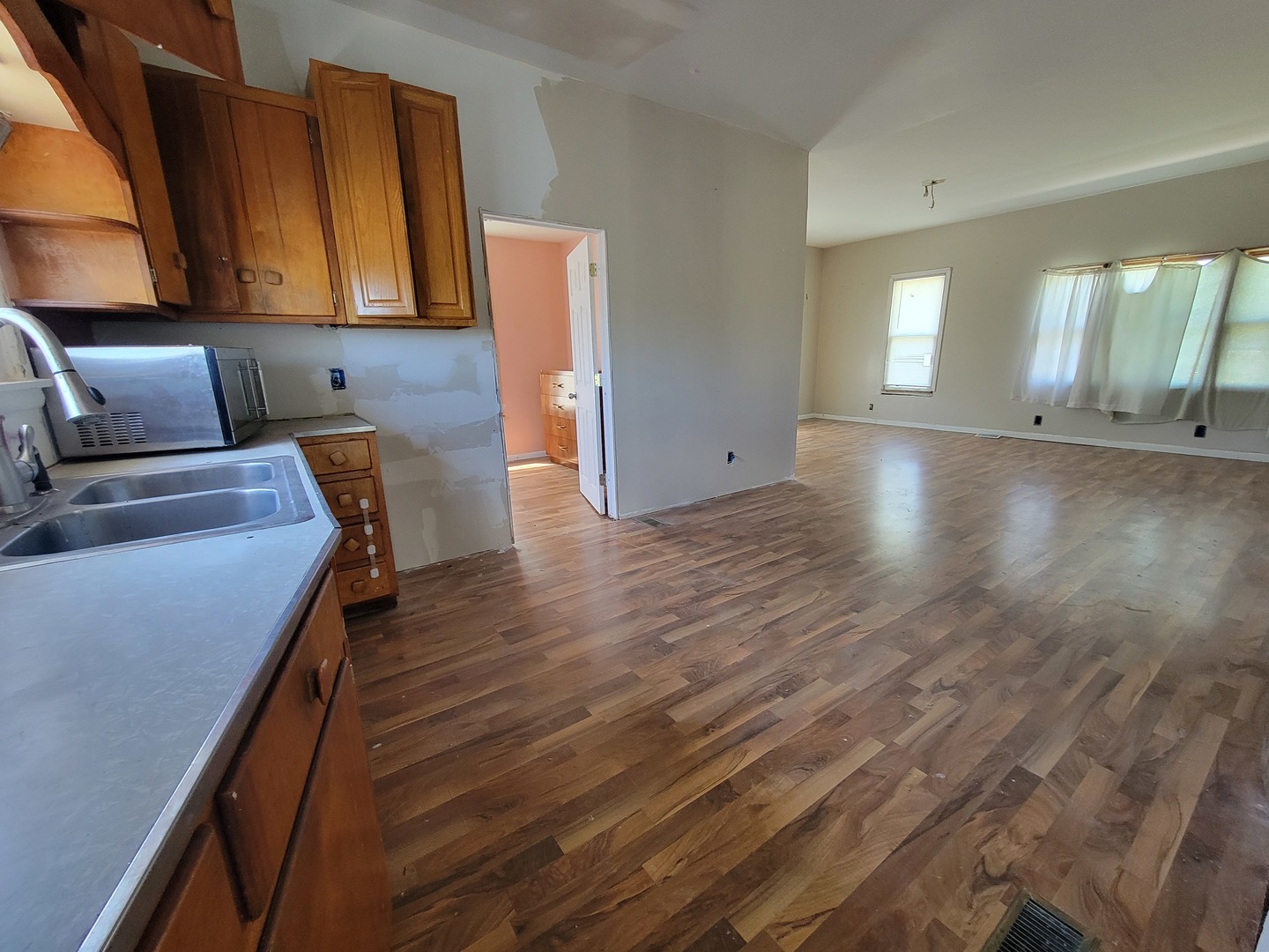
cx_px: 634
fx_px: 477
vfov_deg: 89.9
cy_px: 476
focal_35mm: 13
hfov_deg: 106.2
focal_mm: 2.2
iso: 400
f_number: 2.2
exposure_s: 1/60
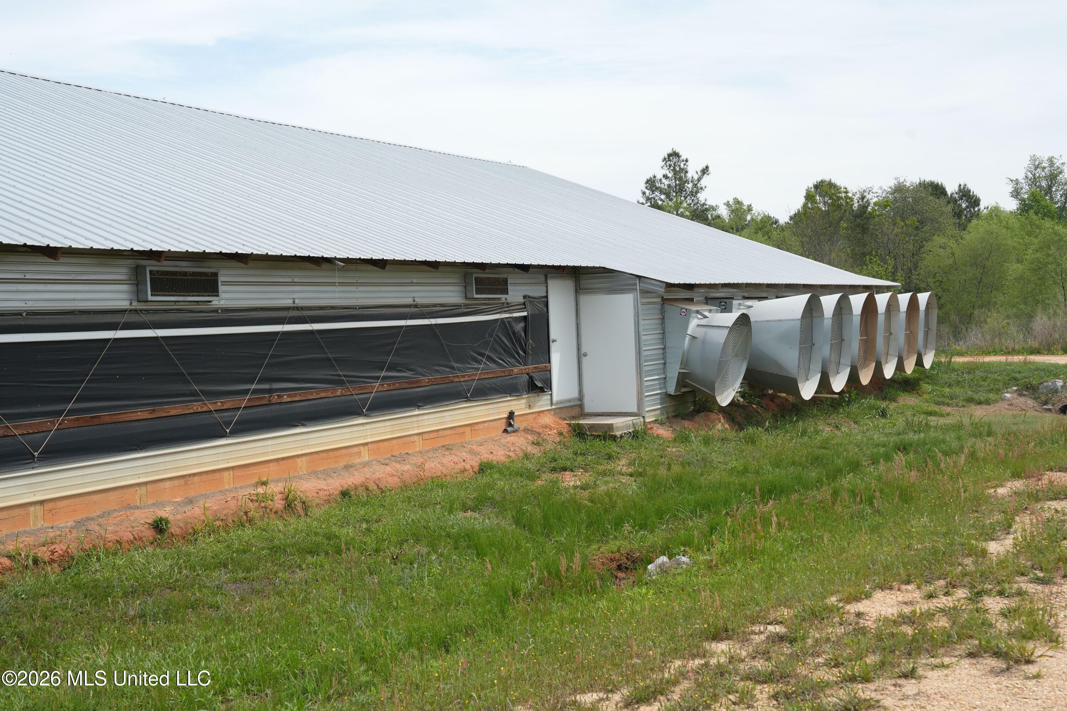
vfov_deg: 28.6
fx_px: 1393
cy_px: 356
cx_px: 534
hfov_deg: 41.9
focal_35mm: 47
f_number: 8
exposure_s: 1/640
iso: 400
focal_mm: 47
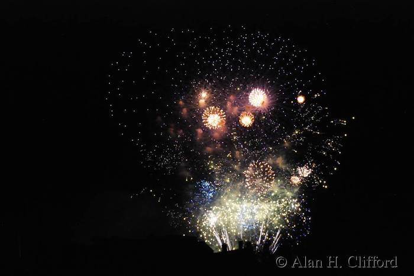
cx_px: 207
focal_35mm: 52
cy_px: 138
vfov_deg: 25.8
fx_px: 604
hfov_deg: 37.8
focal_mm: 35
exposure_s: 1/100
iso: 1600
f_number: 4.2
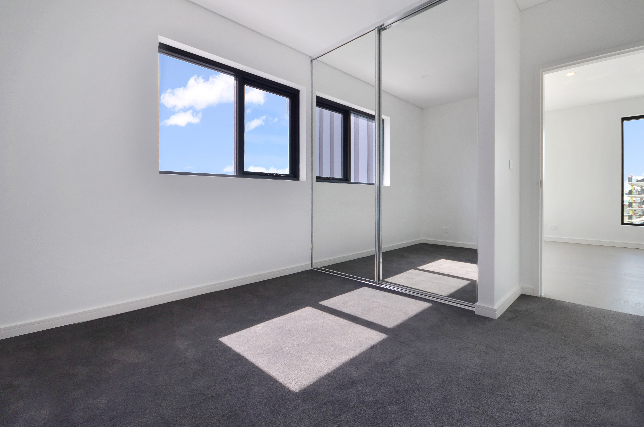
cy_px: 214
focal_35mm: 15
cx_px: 322
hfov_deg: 100.5
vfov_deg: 77.1
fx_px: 268
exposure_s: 1/160
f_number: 6.3
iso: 200
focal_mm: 10
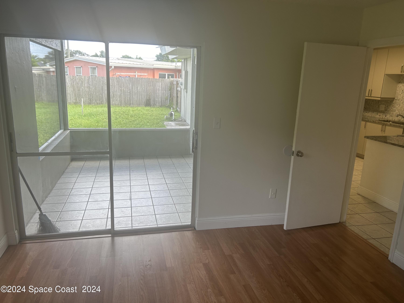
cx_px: 202
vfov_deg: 53.1
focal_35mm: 26
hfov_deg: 67.3
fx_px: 303
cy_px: 152
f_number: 1.5
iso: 32
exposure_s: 1/134
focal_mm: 5.7
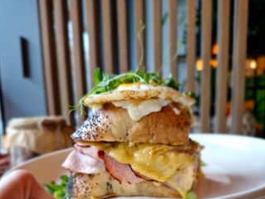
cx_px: 132
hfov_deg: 58.3
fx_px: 237
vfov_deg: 43.2
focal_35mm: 31
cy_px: 161
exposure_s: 1/50
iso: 160
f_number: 1.8
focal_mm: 5.54
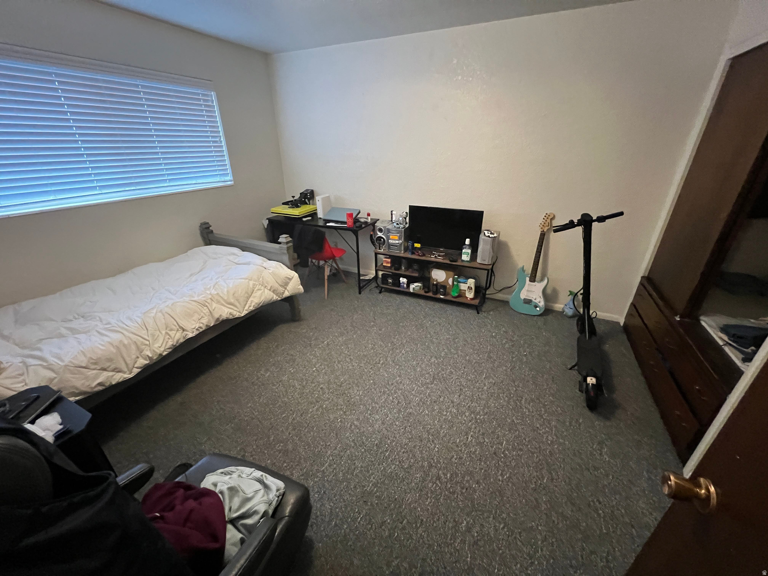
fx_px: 288
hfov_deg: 106.2
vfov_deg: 89.9
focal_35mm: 13
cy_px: 288
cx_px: 384
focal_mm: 1.57
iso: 1000
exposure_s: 1/40
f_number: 1.8
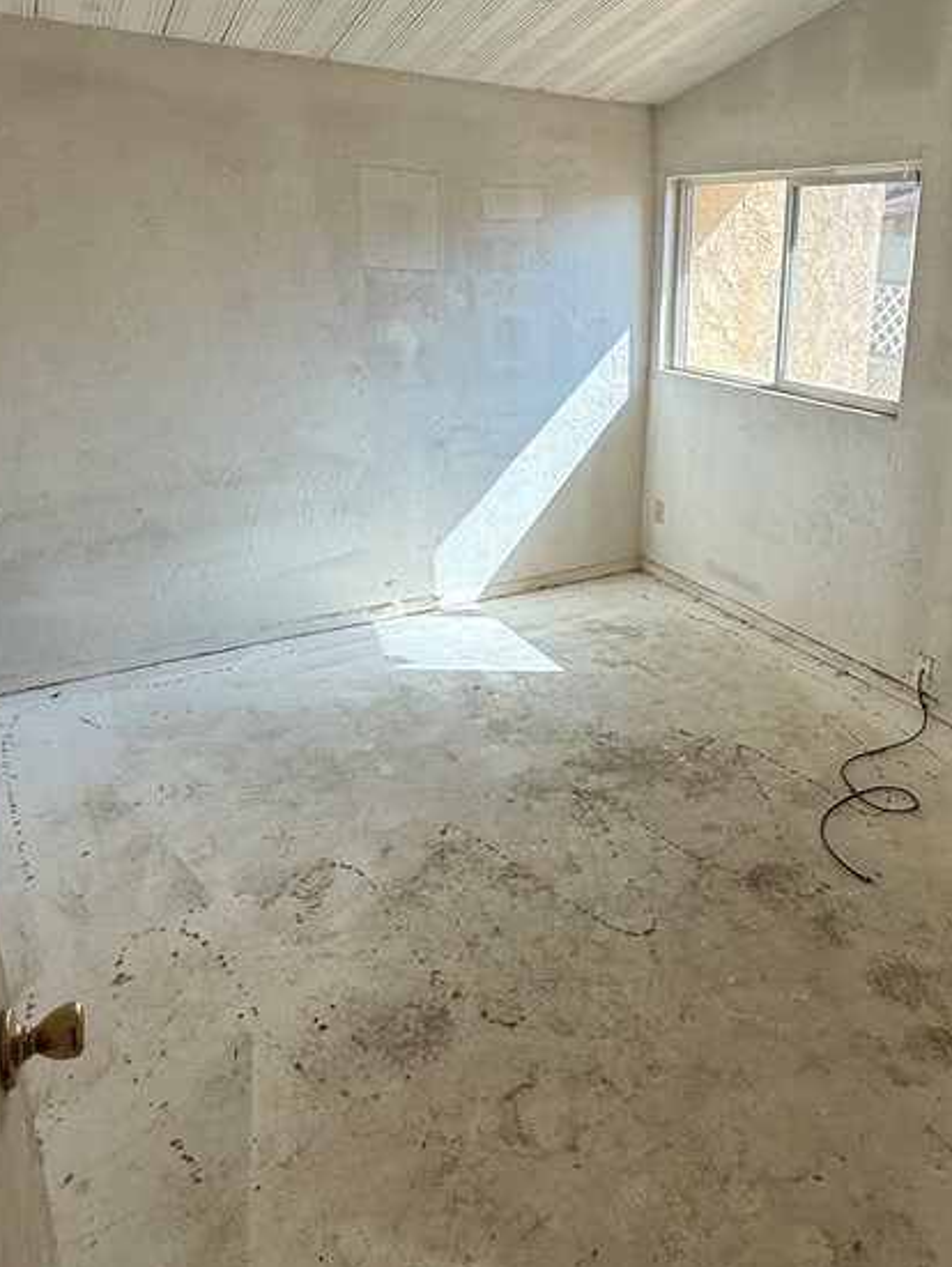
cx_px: 665
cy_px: 527
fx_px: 952
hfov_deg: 51.7
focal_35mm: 26
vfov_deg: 66.8
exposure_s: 1/224
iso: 50
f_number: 2.2
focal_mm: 2.22
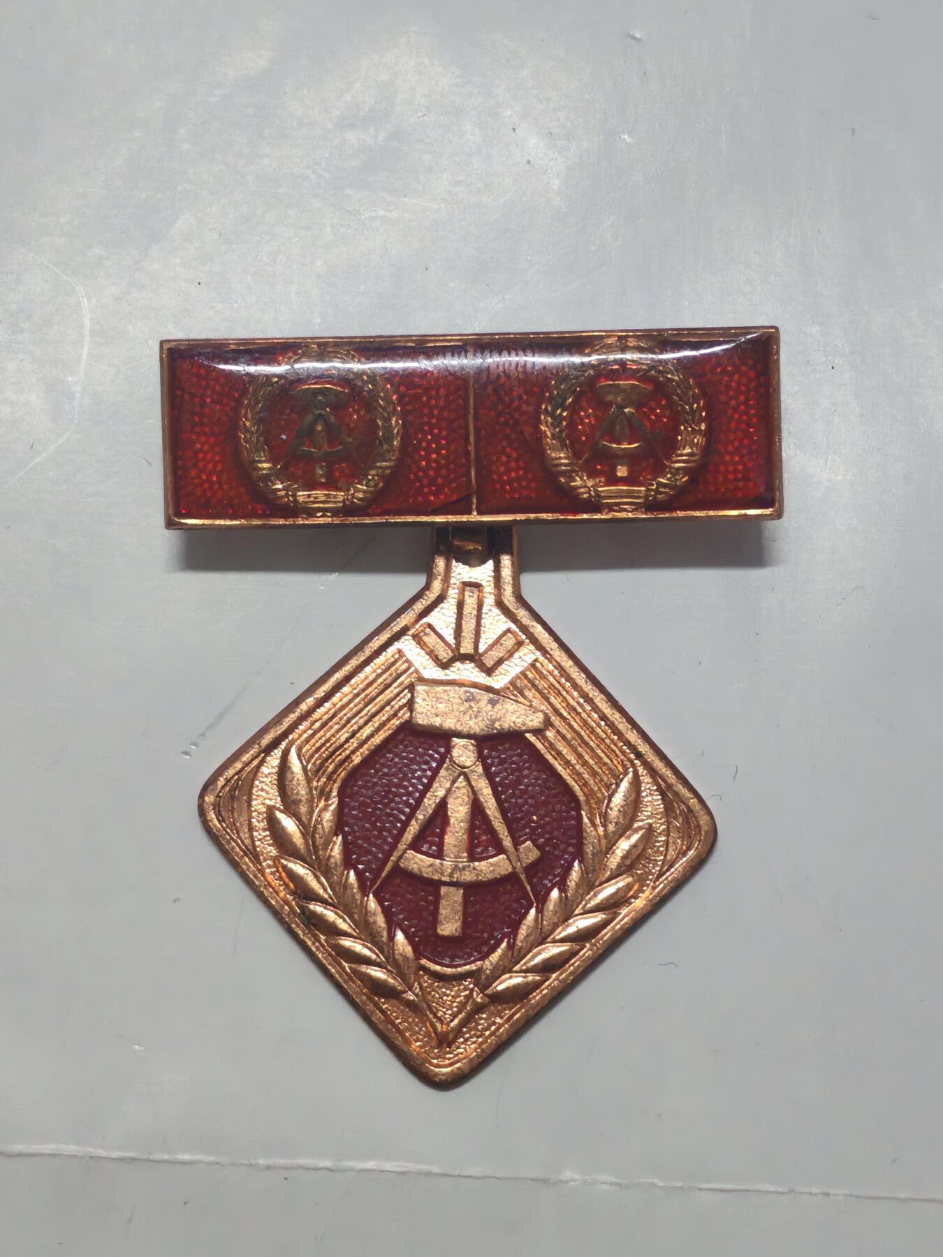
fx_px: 2470
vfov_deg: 28.6
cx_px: 472
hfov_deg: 21.6
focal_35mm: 68
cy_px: 628
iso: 640
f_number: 1.95
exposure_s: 1/33
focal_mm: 5.52
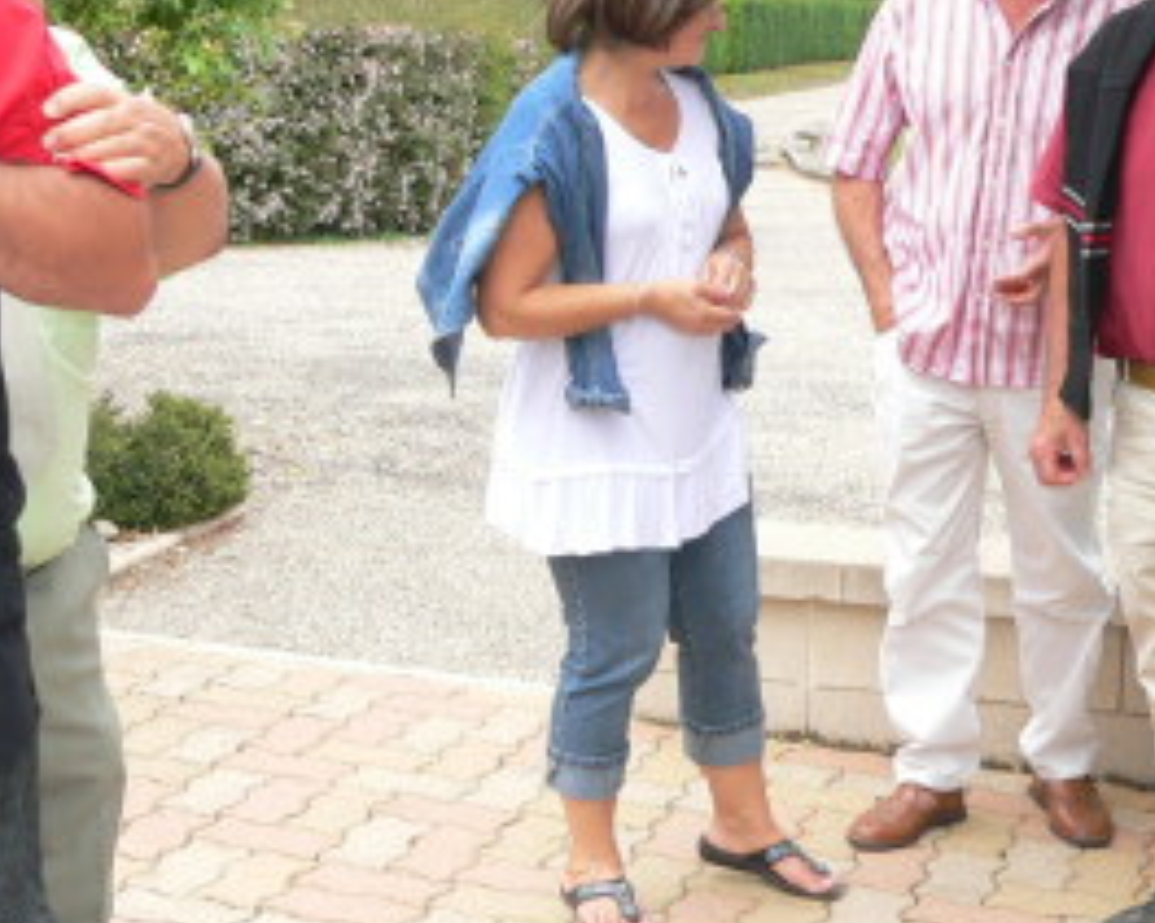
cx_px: 527
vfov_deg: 21.5
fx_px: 2426
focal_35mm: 71
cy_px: 381
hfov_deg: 26.8
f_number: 2.8
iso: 80
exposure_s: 1/200
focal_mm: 6
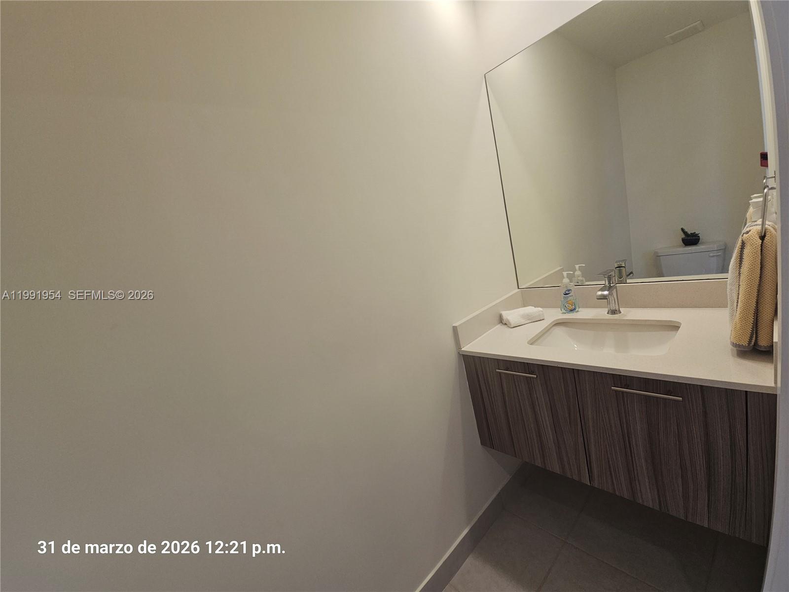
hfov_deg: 106.2
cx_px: 394
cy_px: 296
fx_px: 296
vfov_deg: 89.9
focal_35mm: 13
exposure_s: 1/120
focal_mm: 2.2
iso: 80
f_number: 2.2
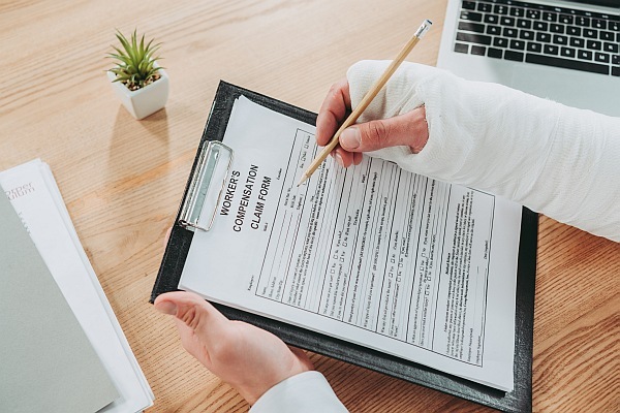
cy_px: 206
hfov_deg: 39.6
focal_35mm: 50
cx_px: 310
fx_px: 861
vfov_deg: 27.0
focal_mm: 50
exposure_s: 1/160
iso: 160
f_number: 4.5
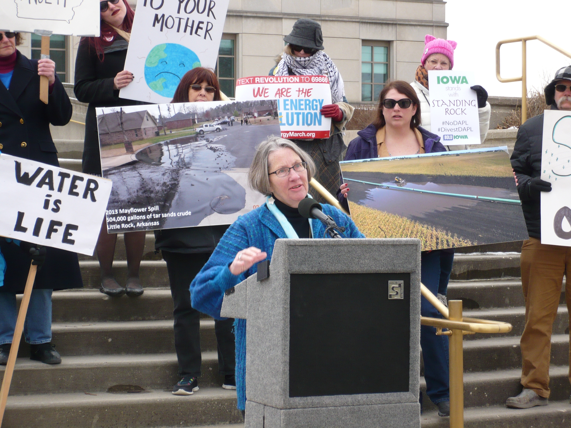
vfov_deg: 14.1
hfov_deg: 18.7
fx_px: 1732
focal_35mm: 105
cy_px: 214
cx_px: 286
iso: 100
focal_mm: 17.4
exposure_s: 1/125
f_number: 5
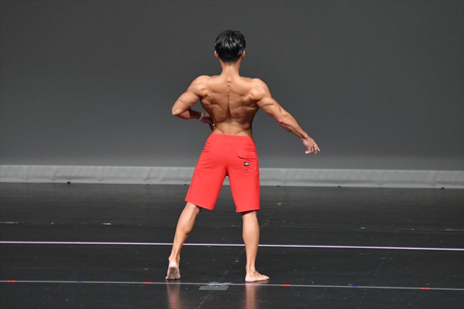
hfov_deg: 6.0
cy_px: 154
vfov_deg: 4.0
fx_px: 4445
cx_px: 232
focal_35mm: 345
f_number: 5.6
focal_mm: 230
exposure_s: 1/400
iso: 4000
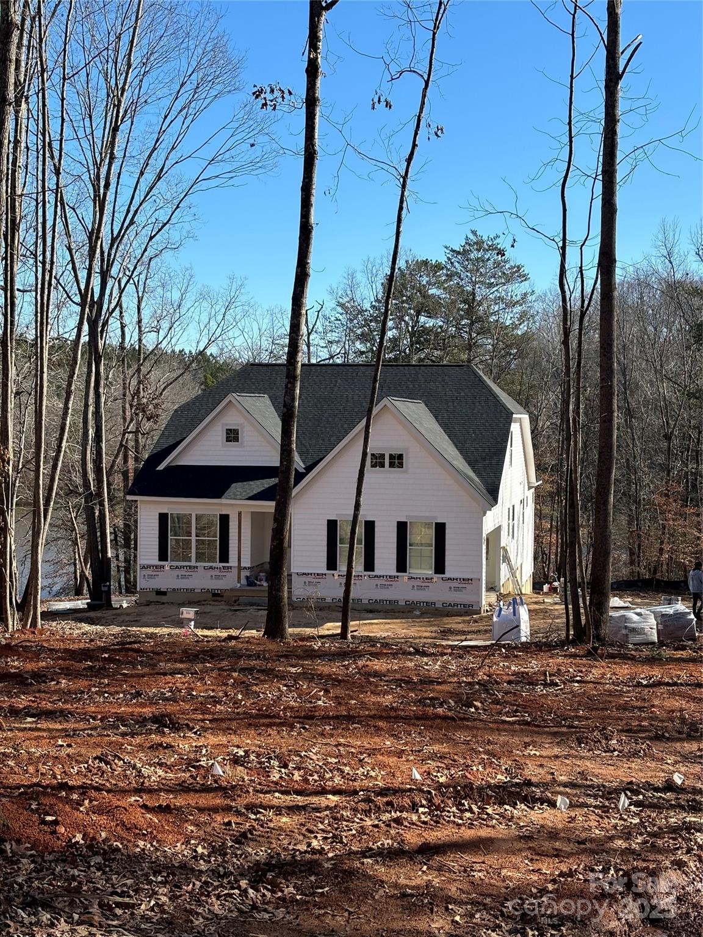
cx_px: 352
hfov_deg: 28.0
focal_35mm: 52
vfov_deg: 36.8
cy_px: 468
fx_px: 1408
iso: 32
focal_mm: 5.96
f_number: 1.6
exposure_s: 1/1724
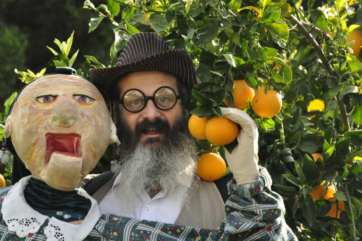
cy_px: 138
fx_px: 2166
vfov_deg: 6.4
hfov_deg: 9.6
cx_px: 142
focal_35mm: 216
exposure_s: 1/1250
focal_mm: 105
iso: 1600
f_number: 5.6
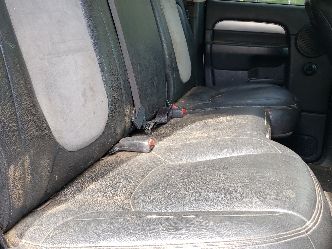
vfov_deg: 34.3
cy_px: 103
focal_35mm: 42
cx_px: 152
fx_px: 403
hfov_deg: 44.7
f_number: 1.5
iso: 50
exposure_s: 1/133
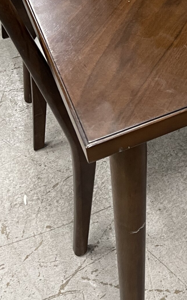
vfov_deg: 28.9
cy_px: -20
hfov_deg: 18.9
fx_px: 530
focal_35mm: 65
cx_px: 226
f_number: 1.6
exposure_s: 1/60
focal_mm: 5.1
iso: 250
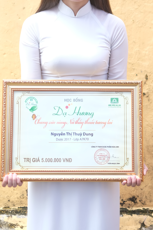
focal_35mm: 77
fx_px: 491
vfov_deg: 26.2
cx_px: 93
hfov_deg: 17.7
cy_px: 75
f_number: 1.4
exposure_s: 1/1000
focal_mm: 35
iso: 200
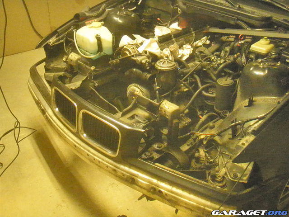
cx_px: 144
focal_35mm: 38
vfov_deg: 37.7
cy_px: 108
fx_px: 317
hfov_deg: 49.0
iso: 3200
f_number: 3.5
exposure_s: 1/30
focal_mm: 6.7
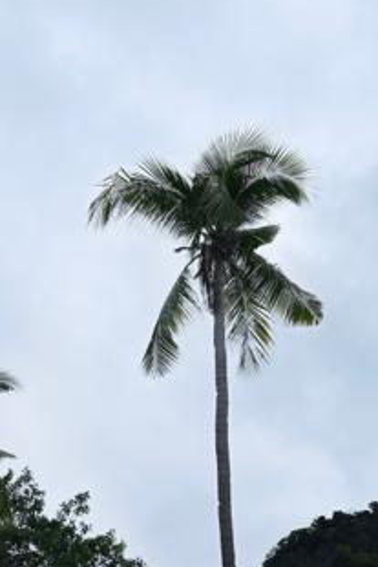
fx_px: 1290
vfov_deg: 24.5
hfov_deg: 16.7
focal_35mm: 82
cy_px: 426
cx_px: 205
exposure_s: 1/240
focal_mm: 35
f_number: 8
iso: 250
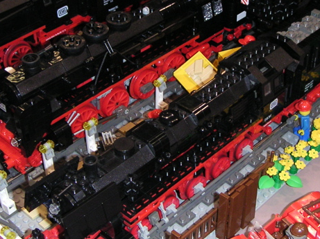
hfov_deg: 29.4
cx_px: 160
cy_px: 105
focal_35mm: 66
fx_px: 610
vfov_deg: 22.2
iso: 160
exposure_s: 1/45
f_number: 2.8
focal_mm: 6
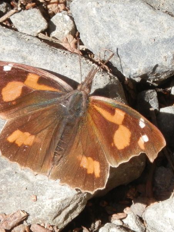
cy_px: 116
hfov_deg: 2.2
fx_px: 4481
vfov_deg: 3.0
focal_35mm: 669
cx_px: 67
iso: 200
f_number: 6.9
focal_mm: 90
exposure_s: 1/250
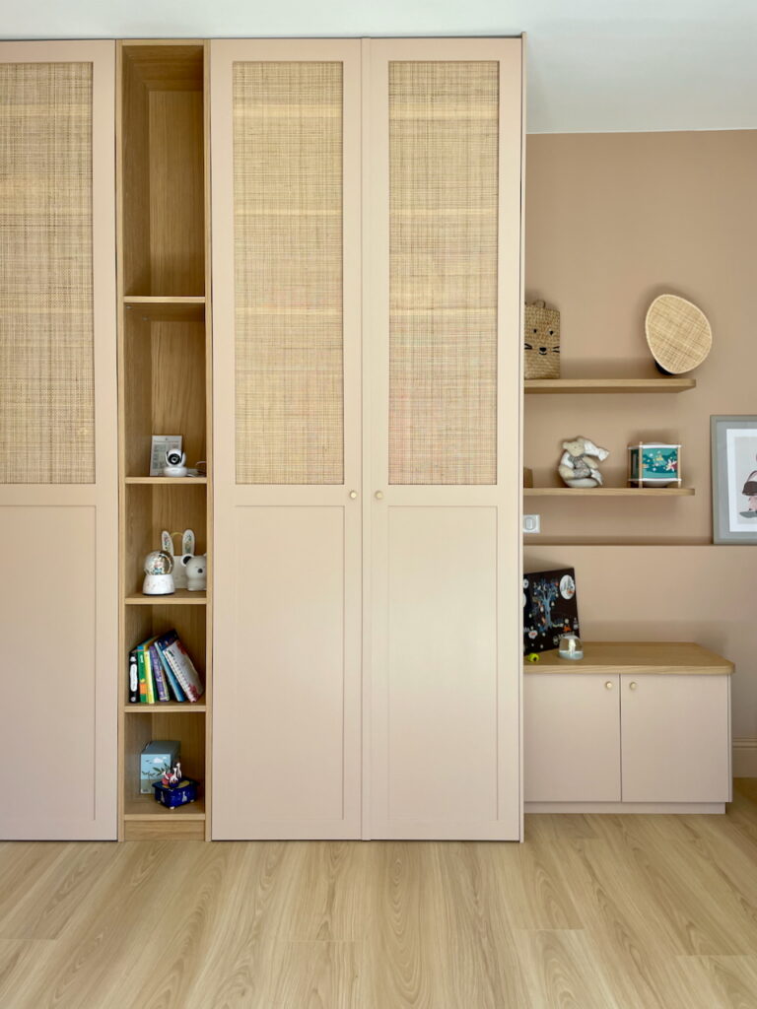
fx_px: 758
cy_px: 504
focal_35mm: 26
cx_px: 378
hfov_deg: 53.1
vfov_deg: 67.3
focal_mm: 4.2
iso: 40
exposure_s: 1/121
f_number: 1.6
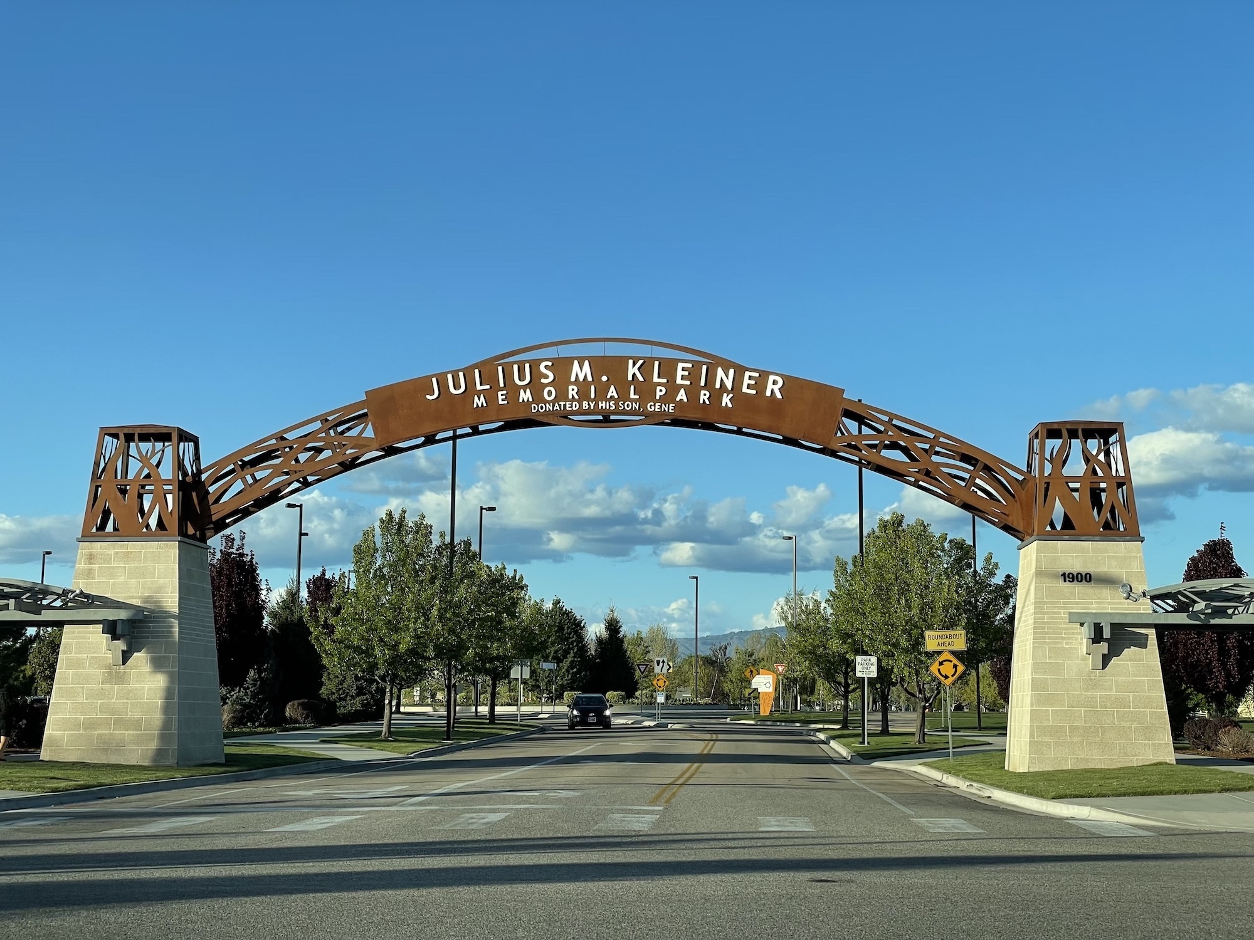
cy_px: 470
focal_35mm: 52
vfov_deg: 28.0
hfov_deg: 36.8
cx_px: 627
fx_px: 1884
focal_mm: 6
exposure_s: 1/922
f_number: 2
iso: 25
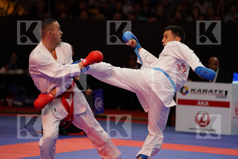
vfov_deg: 8.0
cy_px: 80
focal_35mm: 171
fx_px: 1130
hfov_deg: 12.0
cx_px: 119
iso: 5000
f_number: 2.8
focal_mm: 171
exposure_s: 1/1000
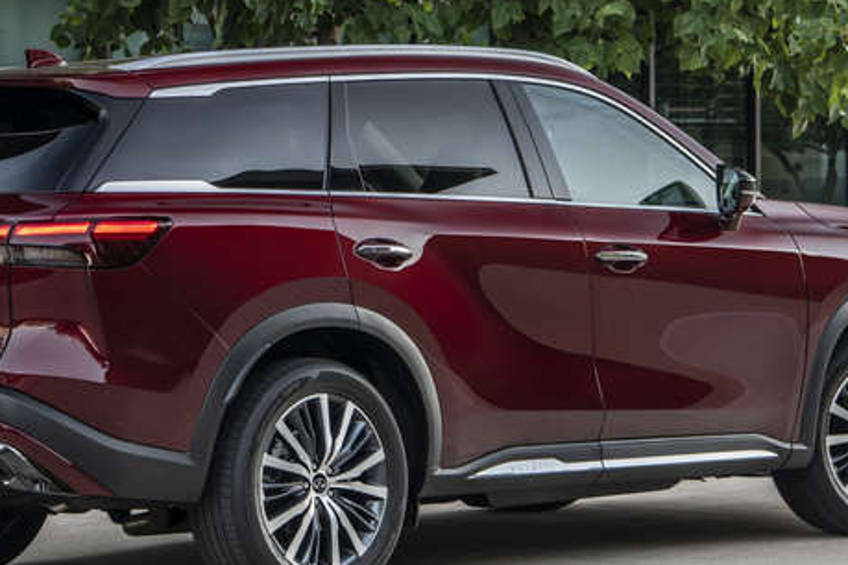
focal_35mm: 136
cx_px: 334
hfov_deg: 15.1
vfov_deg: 10.1
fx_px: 3203
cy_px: 142
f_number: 5
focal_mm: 52
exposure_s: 1/2
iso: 64
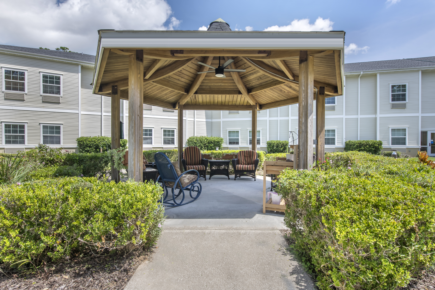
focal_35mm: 19
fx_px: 230
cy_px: 145
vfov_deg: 64.6
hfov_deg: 86.9
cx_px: 218
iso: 400
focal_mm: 19
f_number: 11
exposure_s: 1/1600
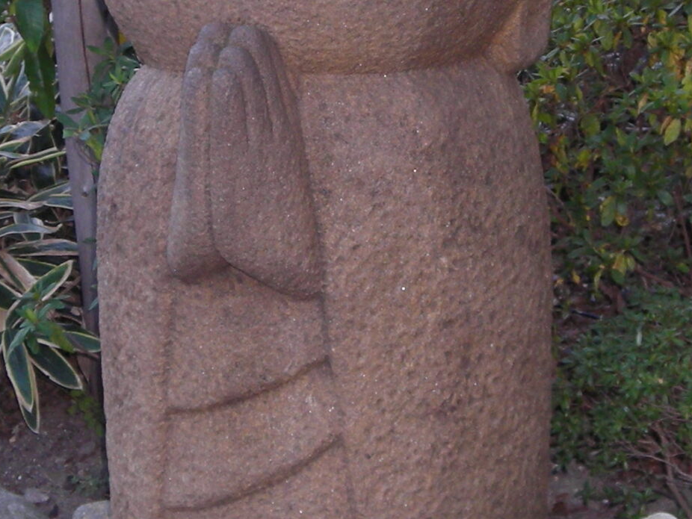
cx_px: 347
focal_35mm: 105
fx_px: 2100
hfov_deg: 18.7
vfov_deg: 14.1
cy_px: 263
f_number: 3.2
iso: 159
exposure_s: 1/60
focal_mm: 6.3
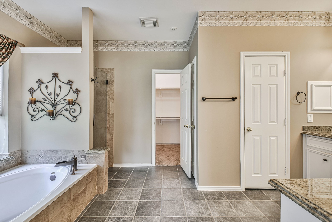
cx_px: 166
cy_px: 111
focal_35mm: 15
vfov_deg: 77.3
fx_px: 138
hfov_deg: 100.4
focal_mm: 10
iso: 400
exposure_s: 1/10
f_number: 8
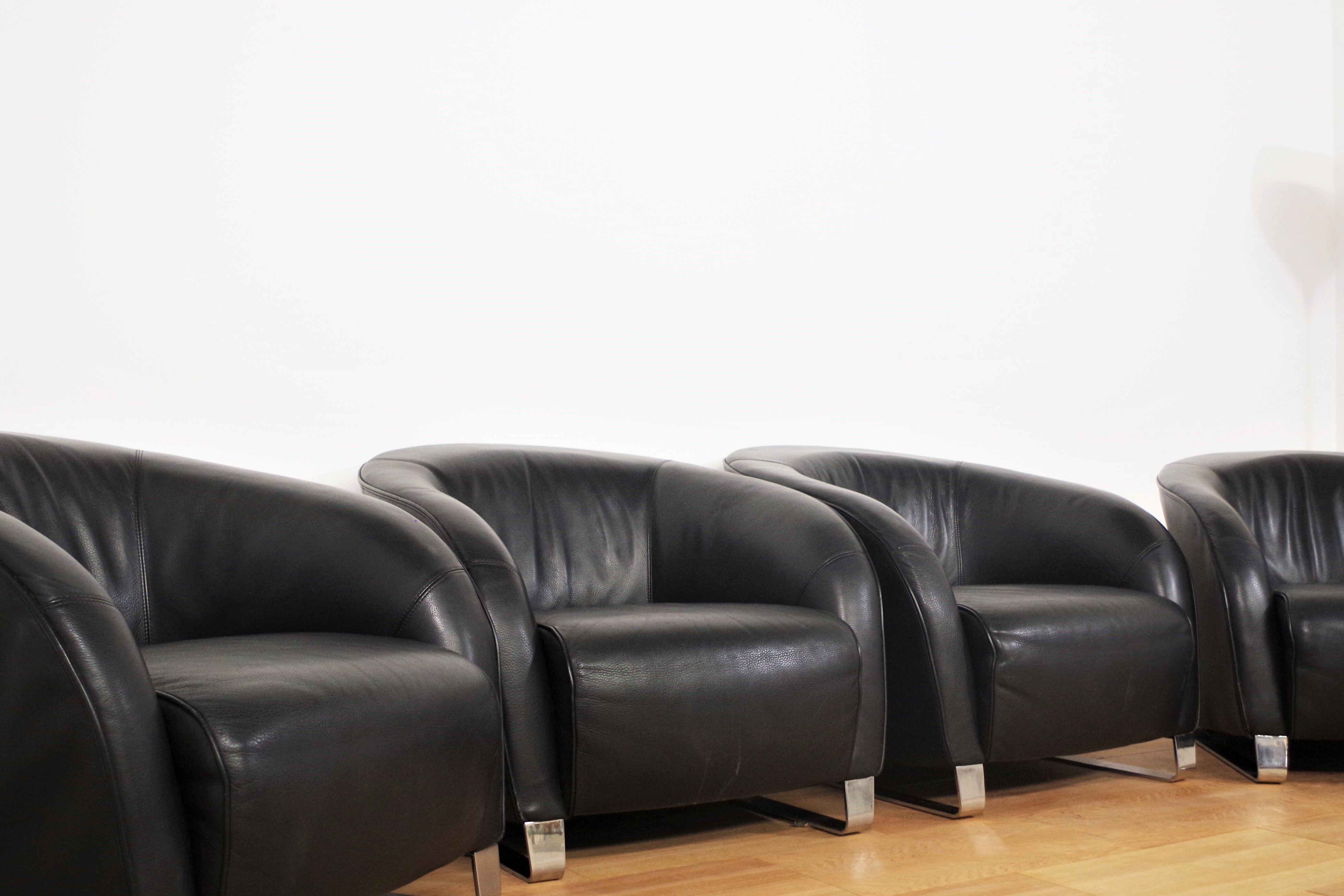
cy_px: 483
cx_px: 653
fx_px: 1605
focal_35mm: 43
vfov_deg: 31.2
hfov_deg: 45.4
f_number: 4
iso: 400
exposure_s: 1/60
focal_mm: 20
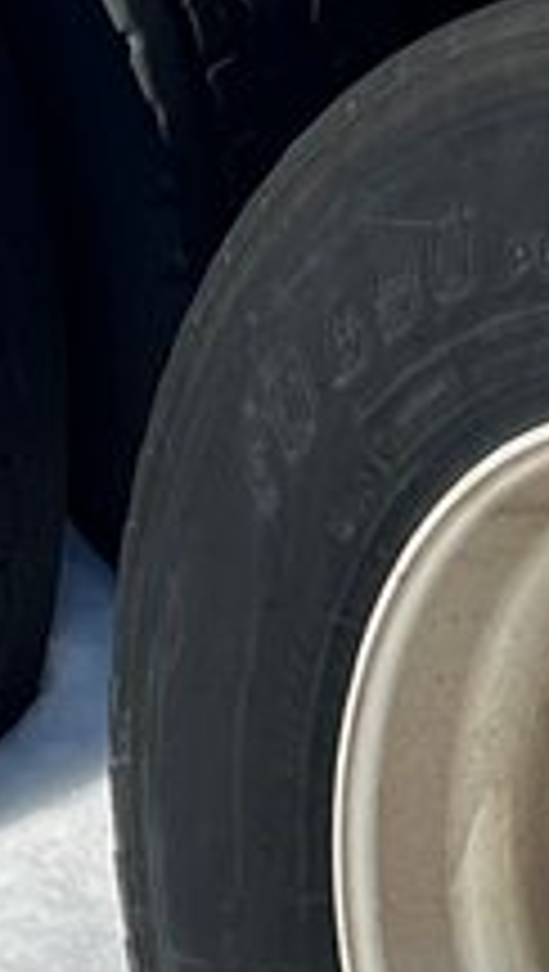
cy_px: -556
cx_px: 200
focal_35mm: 198
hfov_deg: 6.2
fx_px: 5108
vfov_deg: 10.4
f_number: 1.5
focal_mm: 5.7
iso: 50
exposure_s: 1/5587
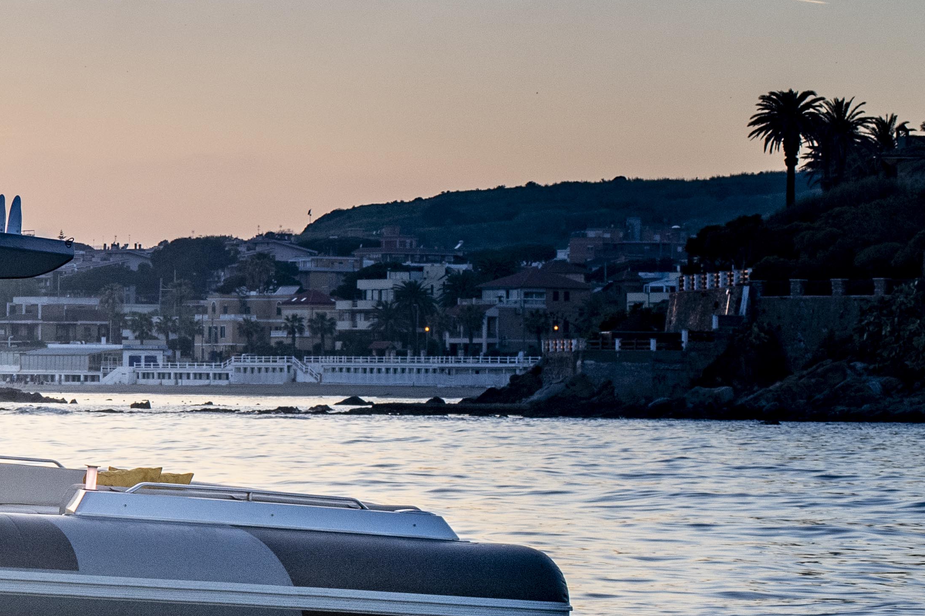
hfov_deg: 10.3
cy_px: 355
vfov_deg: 7.3
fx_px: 4856
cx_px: -706
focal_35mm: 189
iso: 320
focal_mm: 50
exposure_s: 1/250
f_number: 10
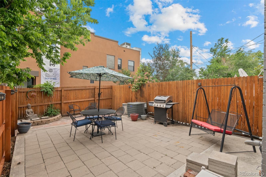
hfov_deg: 93.3
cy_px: 88
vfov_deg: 70.3
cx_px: 133
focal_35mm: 17
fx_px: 125
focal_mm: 17
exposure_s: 1/200
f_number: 8
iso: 400
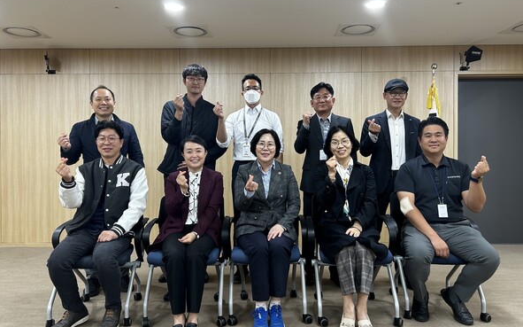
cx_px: 265
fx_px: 399
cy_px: 158
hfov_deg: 66.5
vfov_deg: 44.5
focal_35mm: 28
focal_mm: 5.7
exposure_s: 1/60
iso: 80
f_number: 1.5
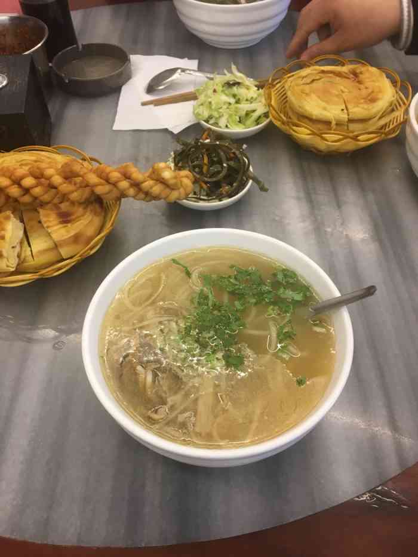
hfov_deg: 48.2
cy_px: 278
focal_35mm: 29
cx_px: 209
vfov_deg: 61.7
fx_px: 467
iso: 80
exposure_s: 1/33
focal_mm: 4.15
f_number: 2.2
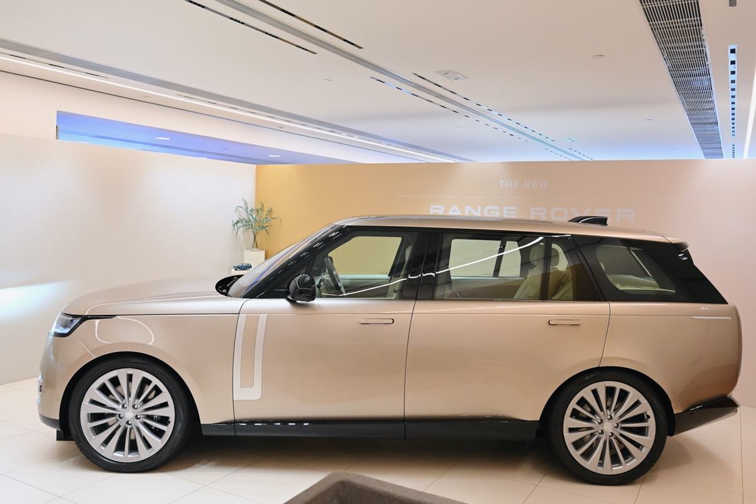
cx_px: 378
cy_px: 252
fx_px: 598
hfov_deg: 64.6
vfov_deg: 45.7
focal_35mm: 28
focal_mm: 28.5
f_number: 4
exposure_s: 1/500
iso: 2000
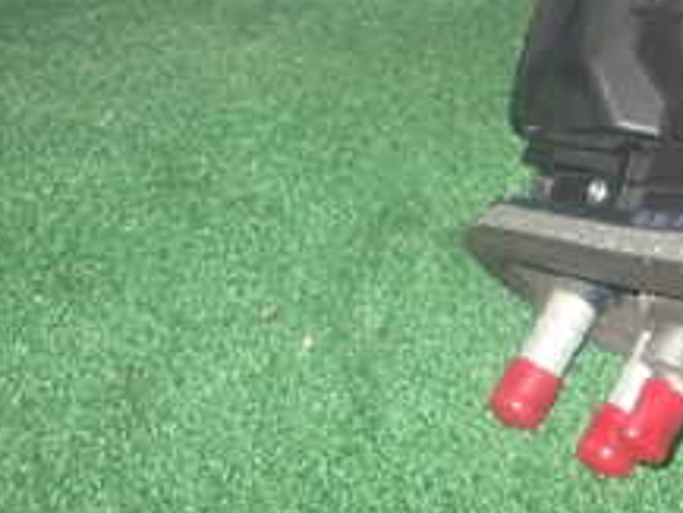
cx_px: 793
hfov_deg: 25.6
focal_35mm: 69
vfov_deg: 19.5
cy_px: -173
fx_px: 1362
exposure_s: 1/30
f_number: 5.6
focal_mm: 4.5
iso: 640
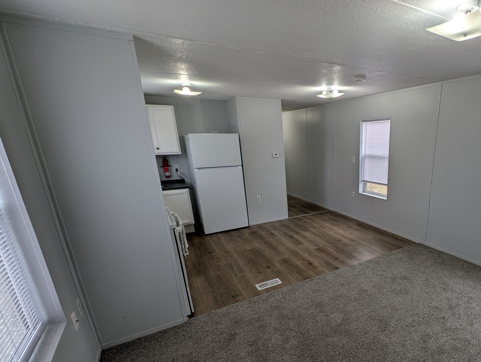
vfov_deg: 70.9
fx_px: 250
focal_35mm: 18
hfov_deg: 83.7
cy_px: 220
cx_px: 332
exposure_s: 1/120
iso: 39
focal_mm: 2.23
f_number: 1.95
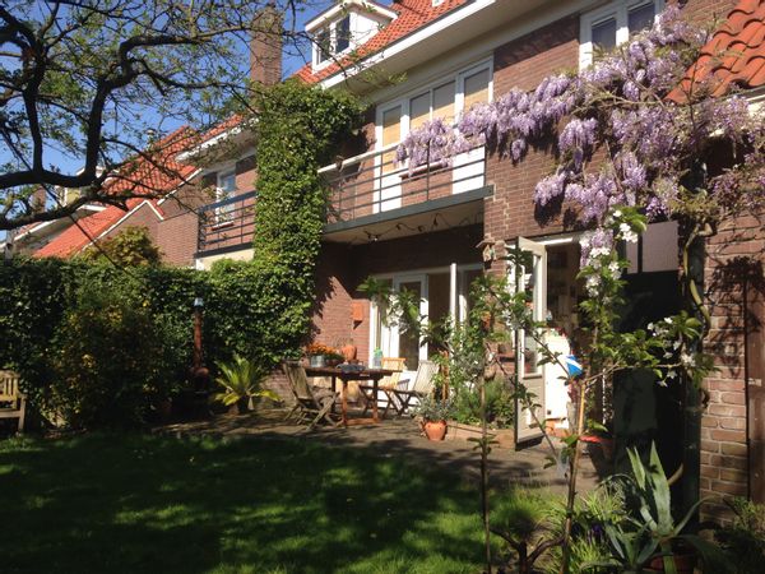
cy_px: 287
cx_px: 382
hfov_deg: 55.4
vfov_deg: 42.9
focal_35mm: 33
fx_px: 729
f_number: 2.4
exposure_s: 1/1022
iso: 50
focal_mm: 4.12
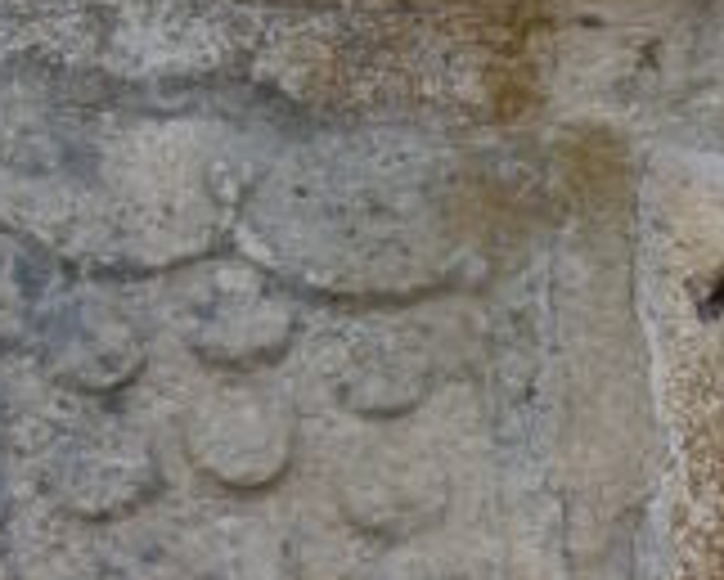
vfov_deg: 3.2
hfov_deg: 4.0
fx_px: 10356
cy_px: -486
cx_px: 1093
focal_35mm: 483
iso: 160
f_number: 4
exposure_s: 1/250
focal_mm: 14.1
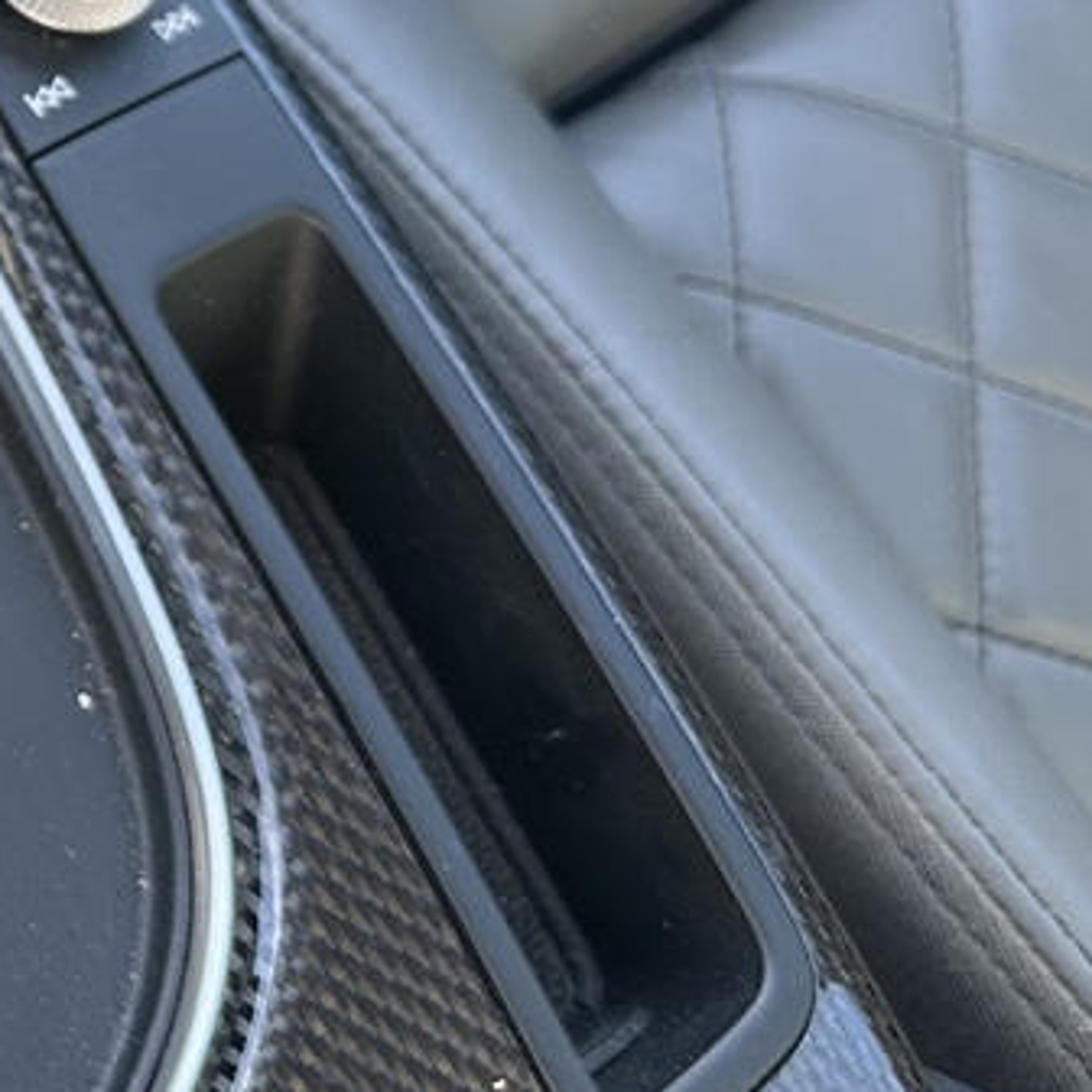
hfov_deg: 16.7
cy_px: 0
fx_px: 3248
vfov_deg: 18.6
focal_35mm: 91
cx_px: -715
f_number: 1.78
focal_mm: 6.86
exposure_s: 1/134
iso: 64
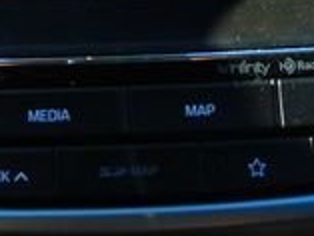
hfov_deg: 20.0
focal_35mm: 98
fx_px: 890
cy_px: -116
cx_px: 116
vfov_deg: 14.2
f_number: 3.3
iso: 125
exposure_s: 1/125
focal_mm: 4.3
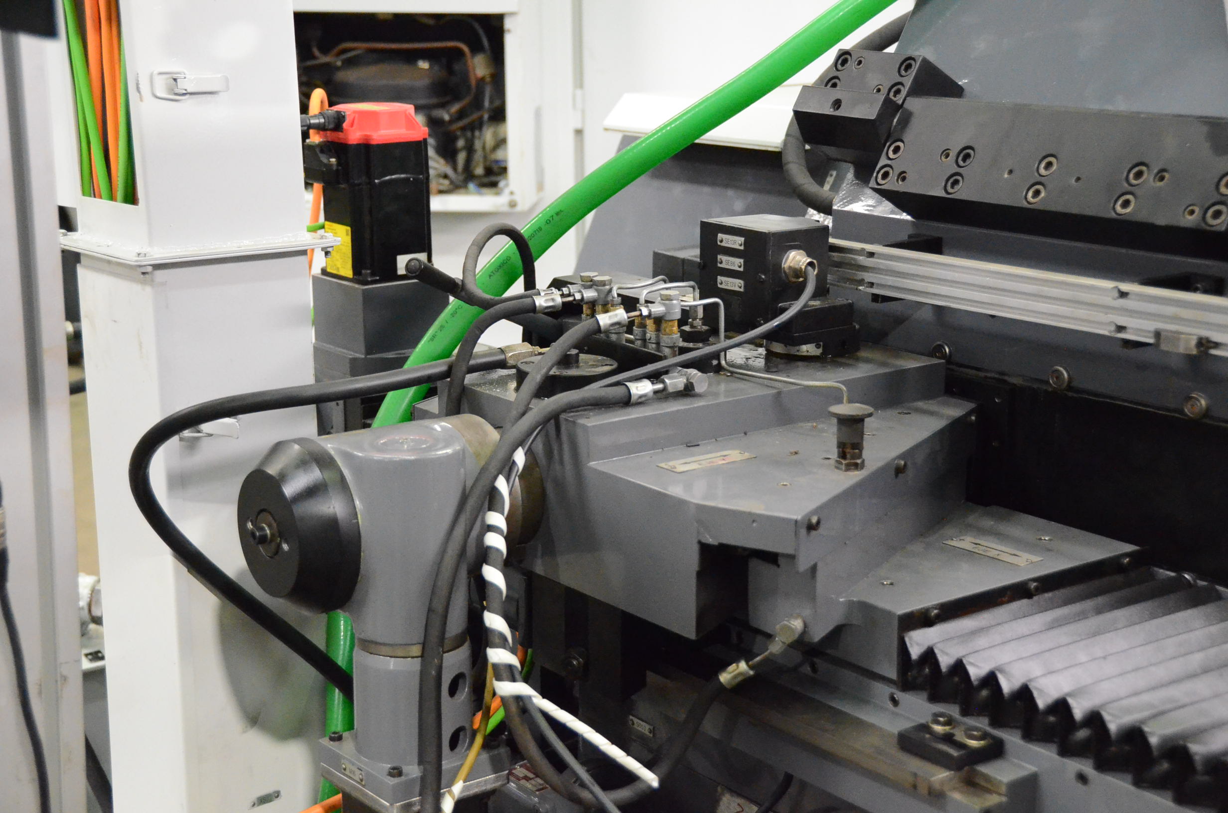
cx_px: 614
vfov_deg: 22.5
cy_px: 406
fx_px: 2042
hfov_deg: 33.5
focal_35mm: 60
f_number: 4.5
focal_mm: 40
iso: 6400
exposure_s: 1/200
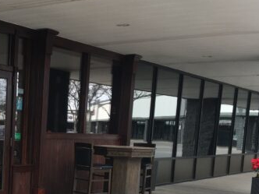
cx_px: 1
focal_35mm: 67
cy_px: 196
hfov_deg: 27.3
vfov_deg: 21.2
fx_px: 501
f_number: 2.2
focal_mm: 4.15
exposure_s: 1/120
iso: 25
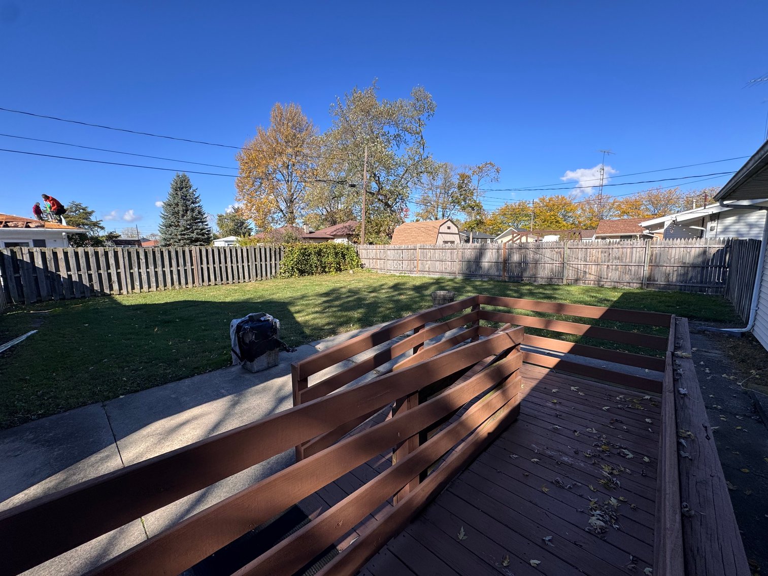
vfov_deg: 85.7
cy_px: 288
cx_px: 384
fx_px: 311
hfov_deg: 102.1
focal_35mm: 14
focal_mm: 2.22
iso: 50
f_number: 2.2
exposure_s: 1/1020
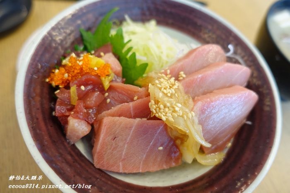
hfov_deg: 73.8
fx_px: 193
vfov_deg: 53.1
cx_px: 145
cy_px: 96
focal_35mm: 24
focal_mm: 8.8
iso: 200
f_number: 1.8
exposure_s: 1/30
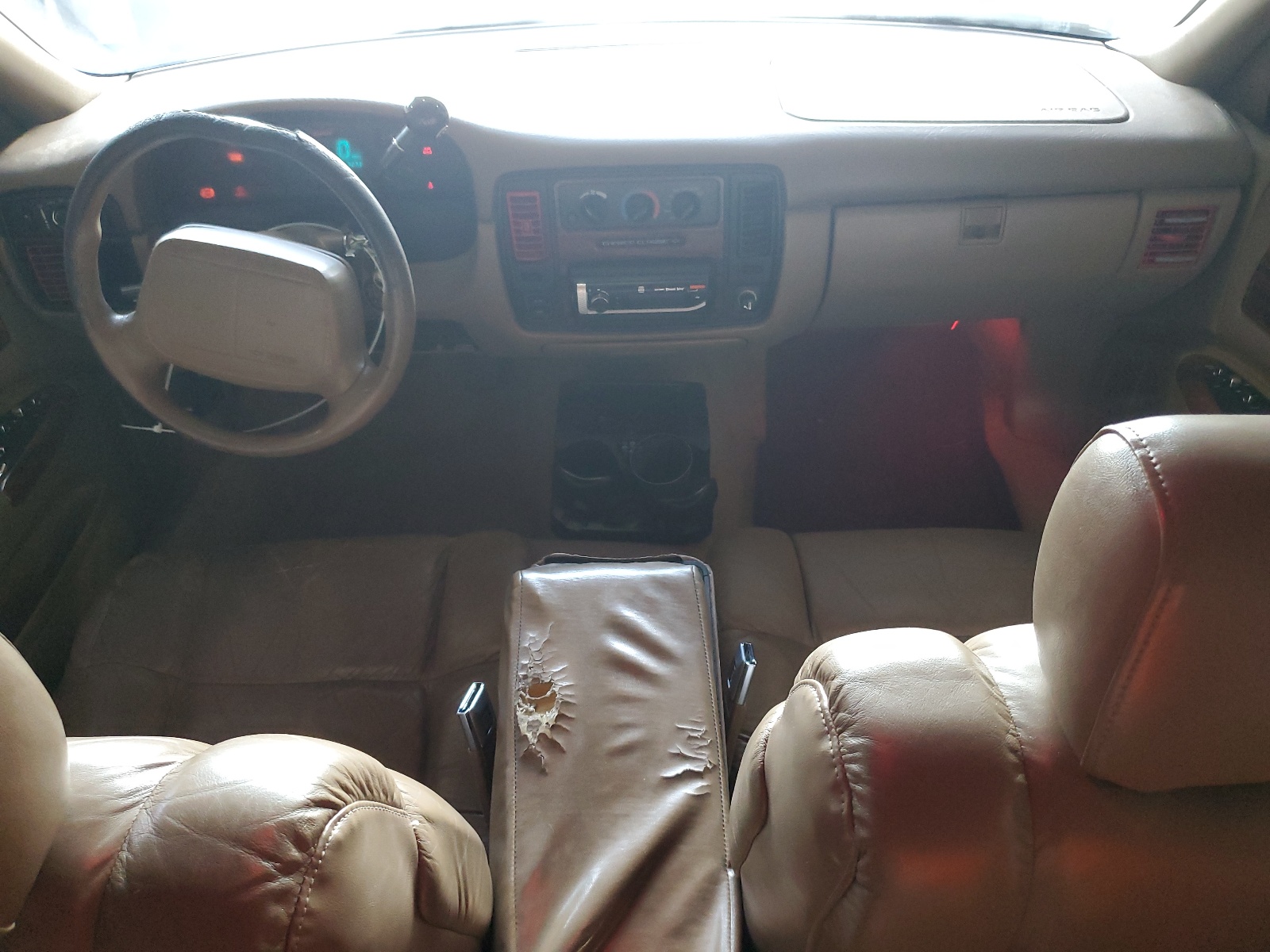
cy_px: 476
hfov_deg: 67.3
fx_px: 954
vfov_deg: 53.1
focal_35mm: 26
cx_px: 635
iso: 237
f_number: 1.5
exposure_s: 1/60.2
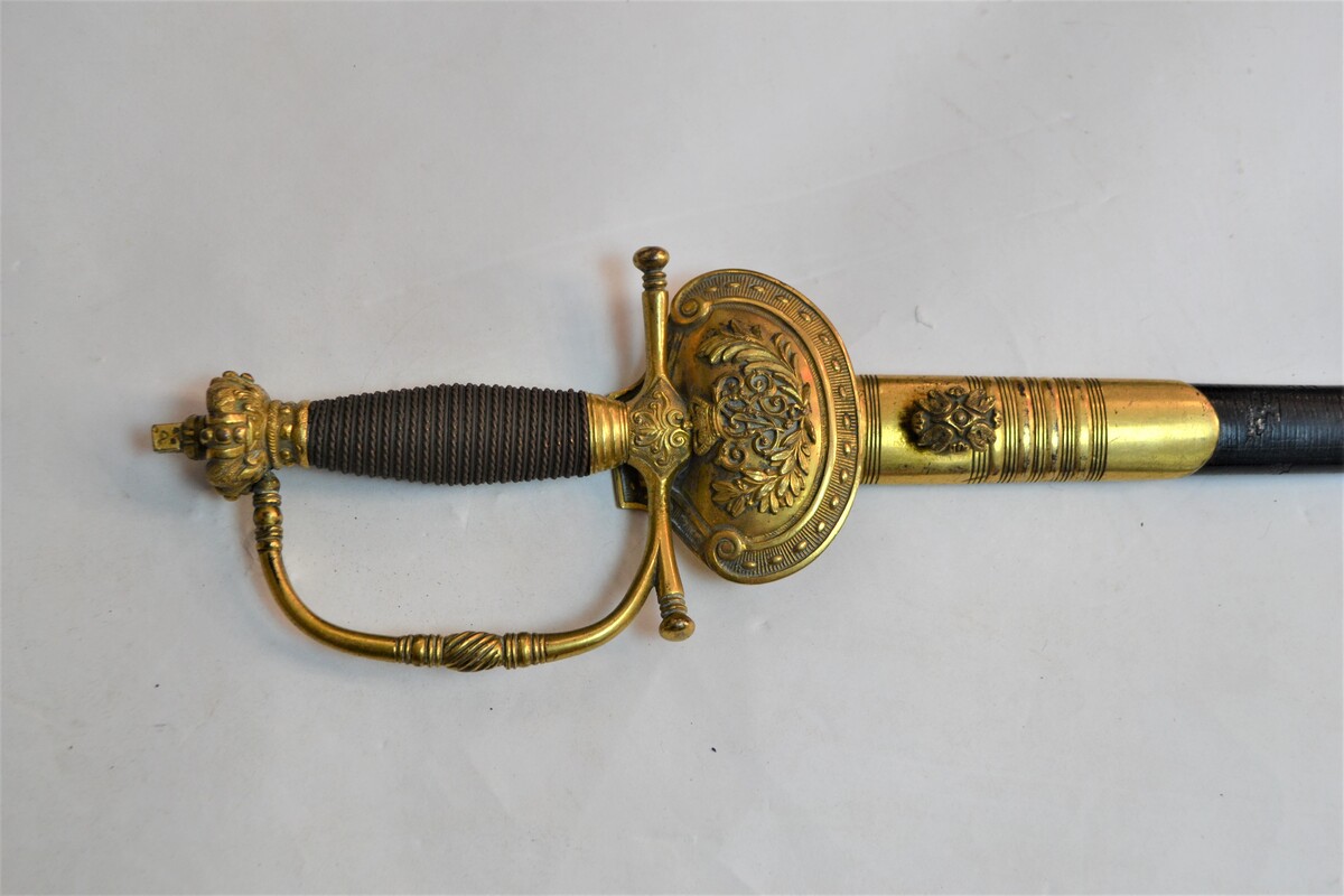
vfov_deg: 29.9
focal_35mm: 45
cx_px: 672
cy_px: 448
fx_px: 1680
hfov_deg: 43.6
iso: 400
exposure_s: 1/50
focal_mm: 30
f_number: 5.6
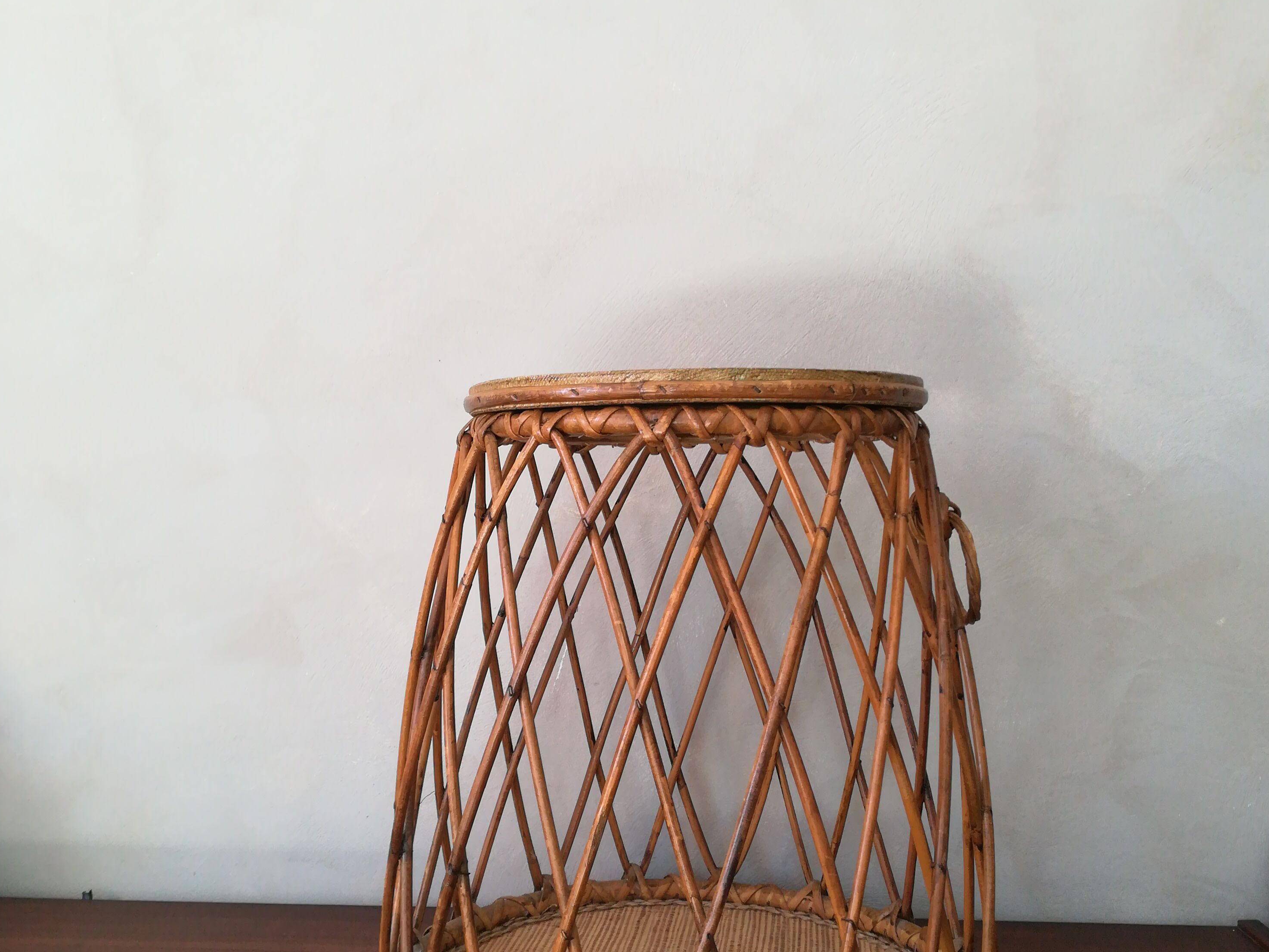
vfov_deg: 40.6
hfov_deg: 52.6
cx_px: 637
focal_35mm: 35
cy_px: 526
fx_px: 1283
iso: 125
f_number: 2.2
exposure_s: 1/33.3
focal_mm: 3.83
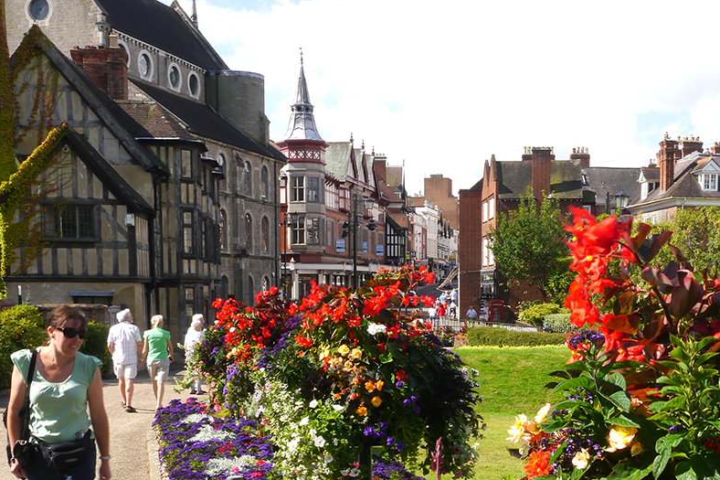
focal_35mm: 53
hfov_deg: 37.2
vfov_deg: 25.0
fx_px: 1060
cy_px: 397
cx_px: 461
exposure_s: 1/20
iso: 200
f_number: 18
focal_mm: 17
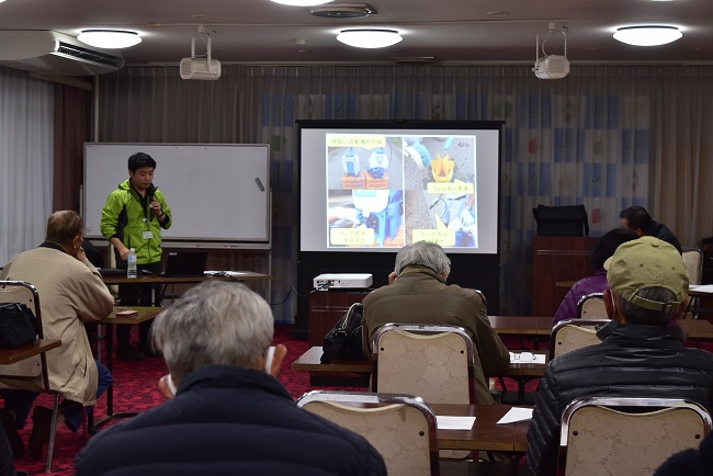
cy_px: 238
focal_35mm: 69
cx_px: 356
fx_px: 1367
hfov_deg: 29.2
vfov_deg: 19.8
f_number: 5
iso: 640
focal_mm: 46
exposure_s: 1/80
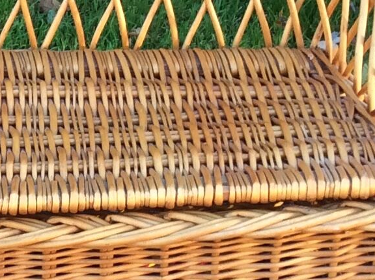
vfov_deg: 10.2
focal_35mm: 144
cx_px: -38
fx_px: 1557
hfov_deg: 13.5
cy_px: 47
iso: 50
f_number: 2.4
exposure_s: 1/100
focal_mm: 3.3
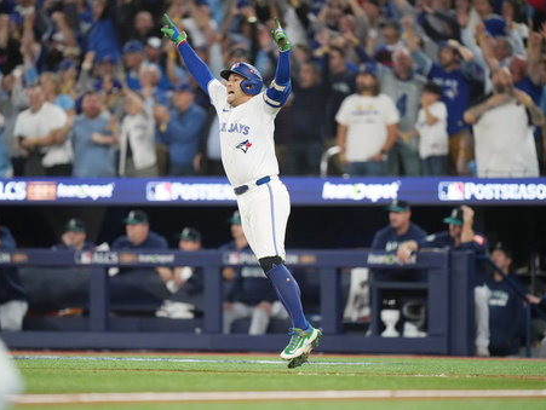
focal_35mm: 436
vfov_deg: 3.4
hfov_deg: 4.5
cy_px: 205
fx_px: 6883
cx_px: 286
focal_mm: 400
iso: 3200
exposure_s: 1/2500
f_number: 2.8
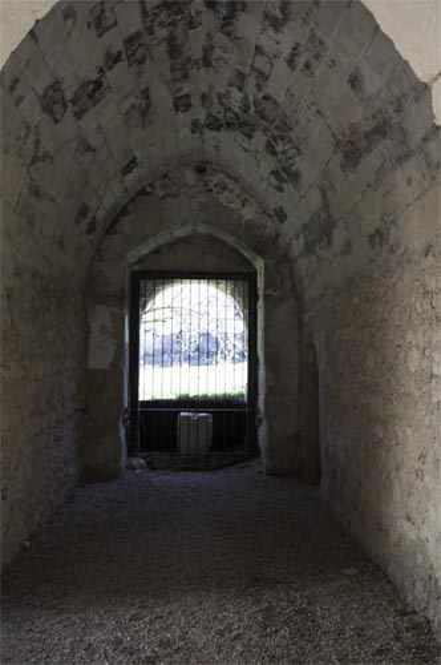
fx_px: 663
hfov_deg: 36.8
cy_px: 332
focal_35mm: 36
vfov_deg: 53.2
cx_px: 220
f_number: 9
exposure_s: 1/15
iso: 200
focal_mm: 24
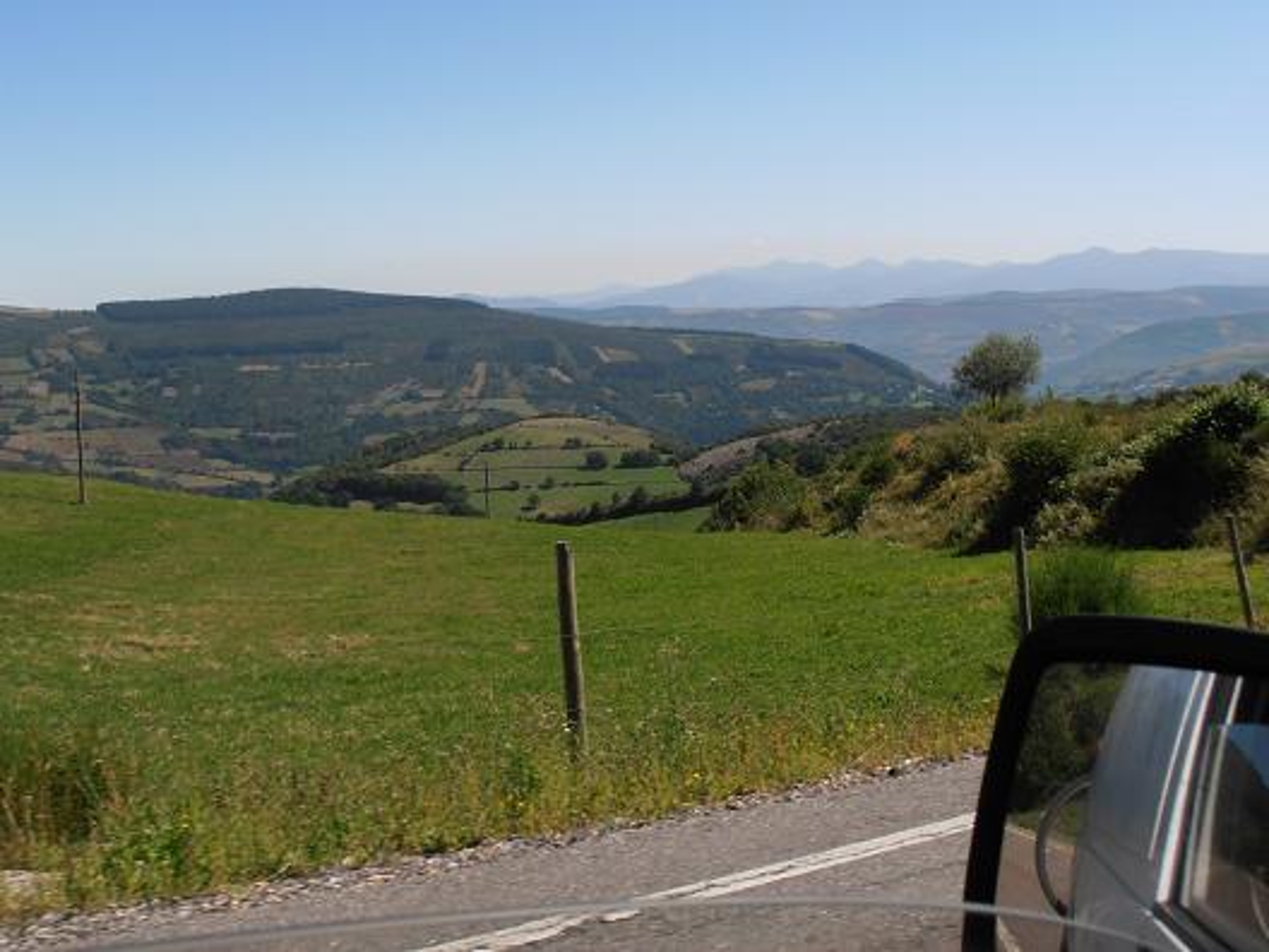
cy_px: 476
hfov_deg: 42.9
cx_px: 634
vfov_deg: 32.9
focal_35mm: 44
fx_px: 1613
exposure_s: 1/1000
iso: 80
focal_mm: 7.87
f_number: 4.2
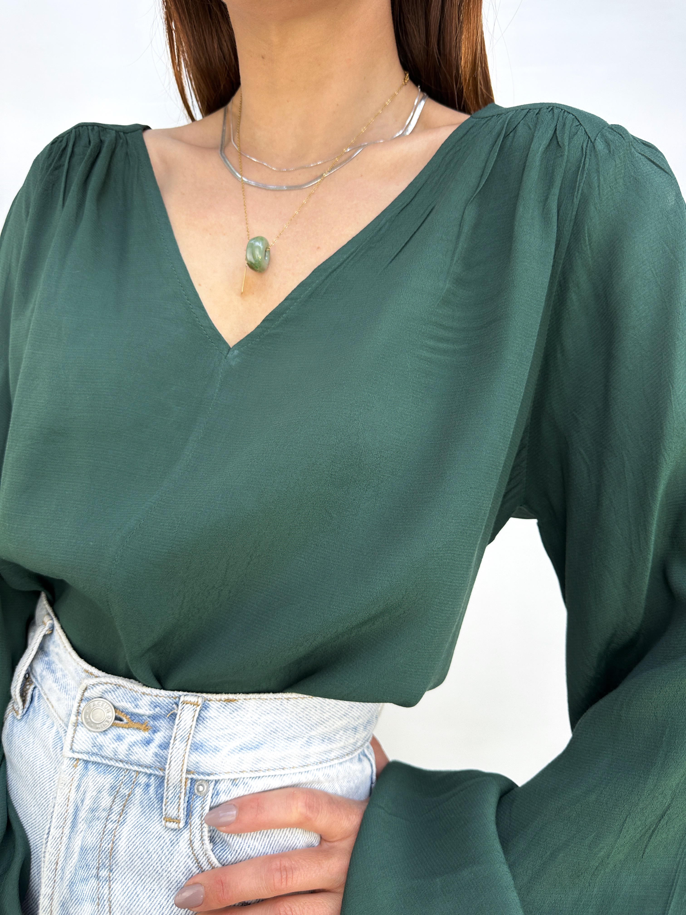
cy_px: 458
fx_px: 634
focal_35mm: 24
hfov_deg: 56.8
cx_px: 343
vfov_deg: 71.6
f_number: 1.78
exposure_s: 1/355
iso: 80
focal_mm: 6.86
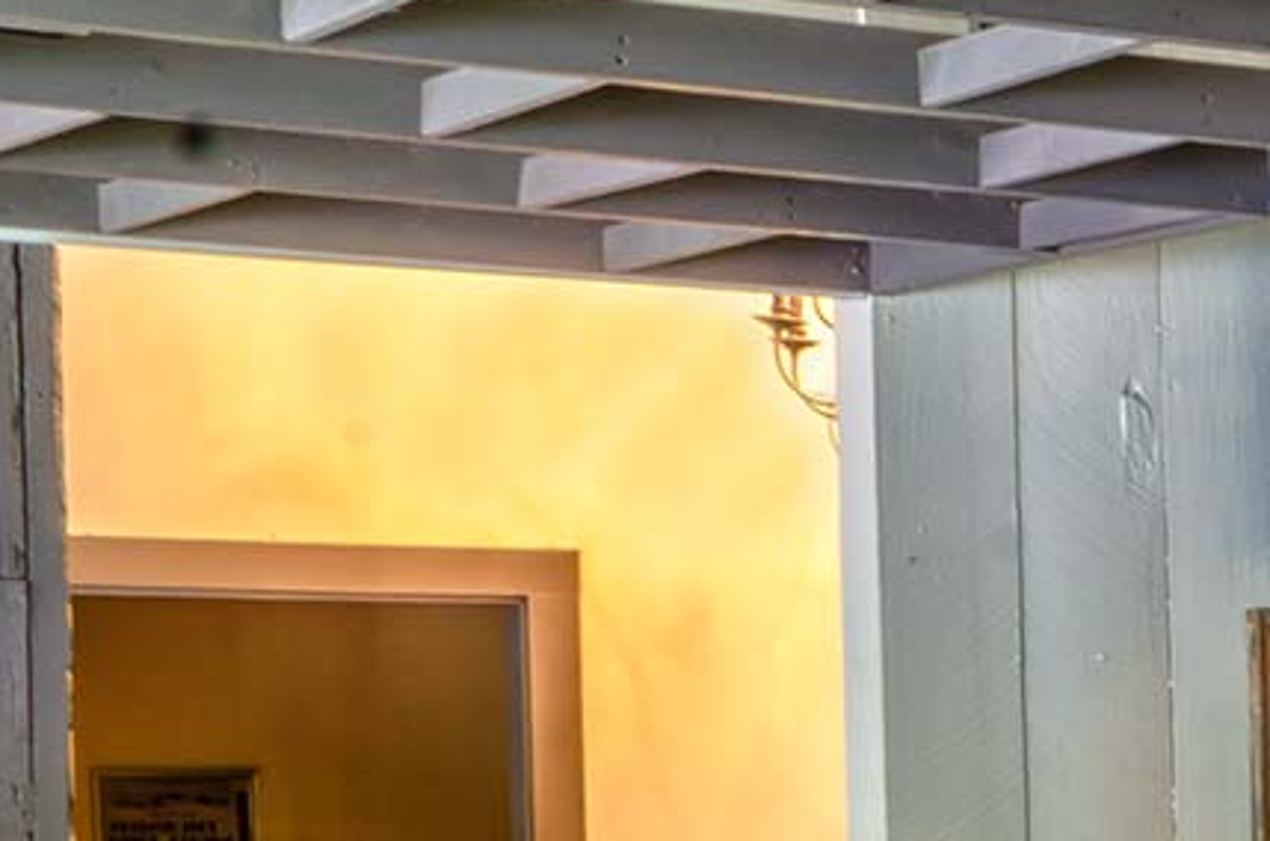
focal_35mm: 140
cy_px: 1500
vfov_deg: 9.3
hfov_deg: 12.2
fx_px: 4928
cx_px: 2880
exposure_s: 15
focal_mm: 20
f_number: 19
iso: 100
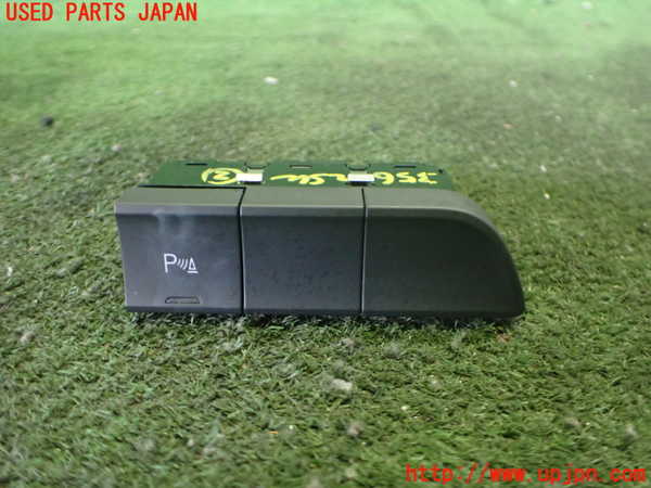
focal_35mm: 30
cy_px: 244
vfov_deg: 46.8
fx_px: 564
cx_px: 326
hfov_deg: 60.0
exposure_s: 1/30
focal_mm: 5.4
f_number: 2.3
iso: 1000
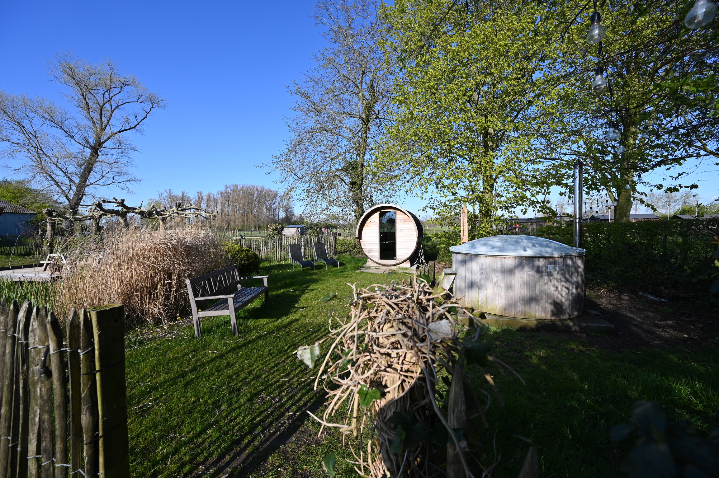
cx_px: 360
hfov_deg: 104.3
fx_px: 279
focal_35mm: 14
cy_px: 239
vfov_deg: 81.1
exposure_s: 1/320
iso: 100
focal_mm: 14
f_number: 6.3
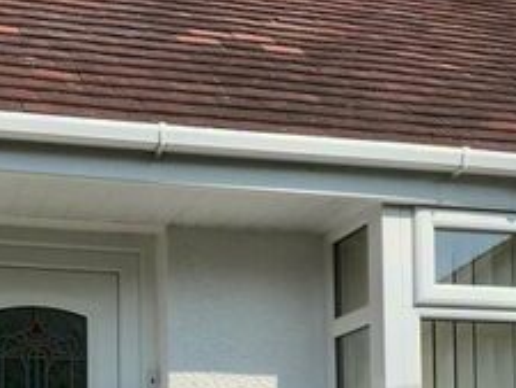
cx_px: 209
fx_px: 1298
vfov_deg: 16.4
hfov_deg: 22.5
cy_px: 444
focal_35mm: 87
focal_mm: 3.99
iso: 20
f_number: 1.8
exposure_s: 1/4808
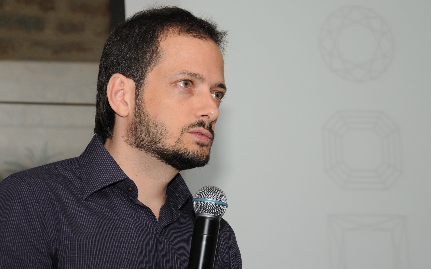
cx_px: 215
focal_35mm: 123
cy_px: 139
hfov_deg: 17.0
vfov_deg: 10.7
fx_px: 1445
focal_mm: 80
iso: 500
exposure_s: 1/50
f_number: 5.6
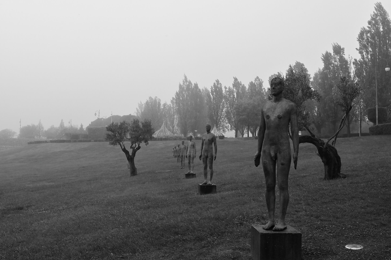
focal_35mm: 35
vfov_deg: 37.8
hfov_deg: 54.5
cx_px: 196
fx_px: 380
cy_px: 130
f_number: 11
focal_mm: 35
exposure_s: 1/400
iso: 100
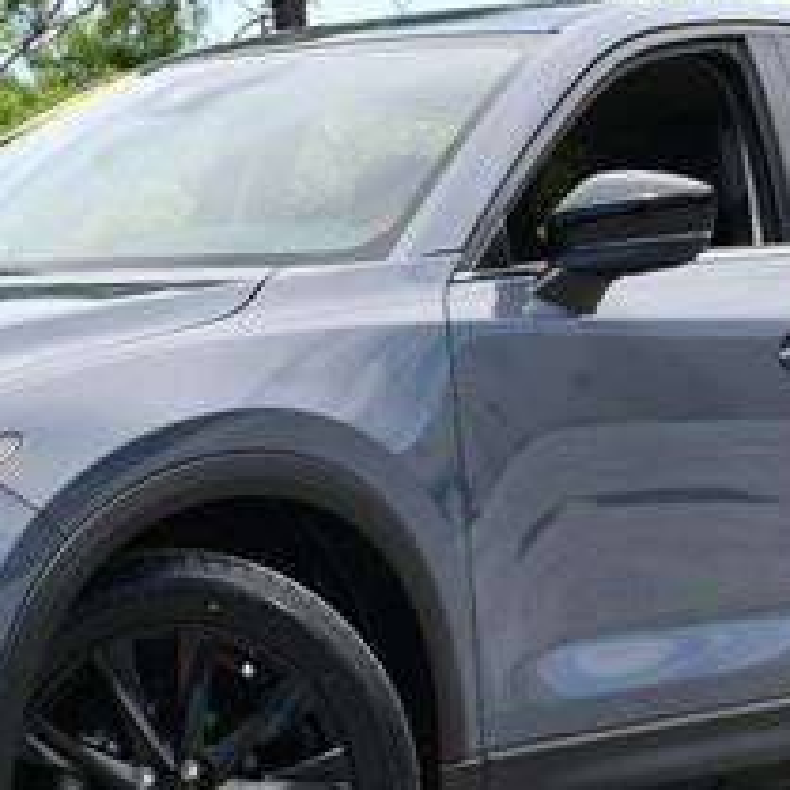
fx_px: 3641
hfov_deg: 12.4
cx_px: 234
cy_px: 359
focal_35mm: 141
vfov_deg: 12.4
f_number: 8
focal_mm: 27
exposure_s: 1/250
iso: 200
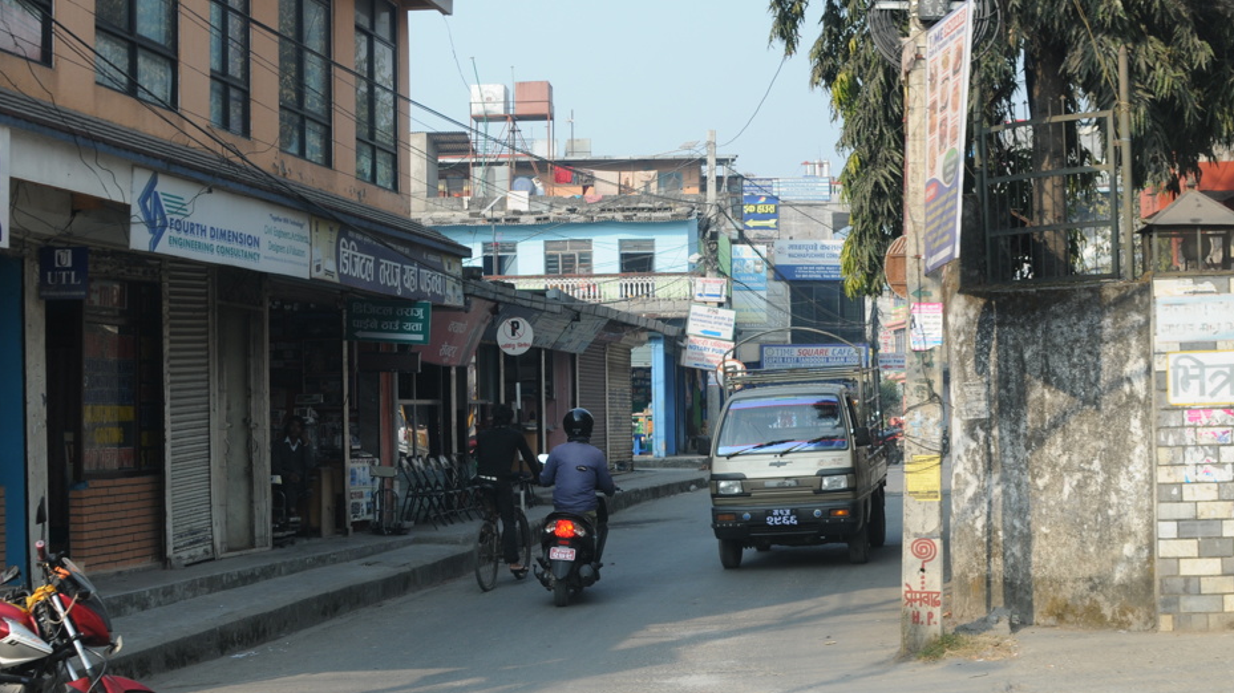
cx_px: 595
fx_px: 1982
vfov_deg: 19.8
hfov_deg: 34.6
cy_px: 409
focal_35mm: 61
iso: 200
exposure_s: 1/200
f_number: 7.1
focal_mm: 35
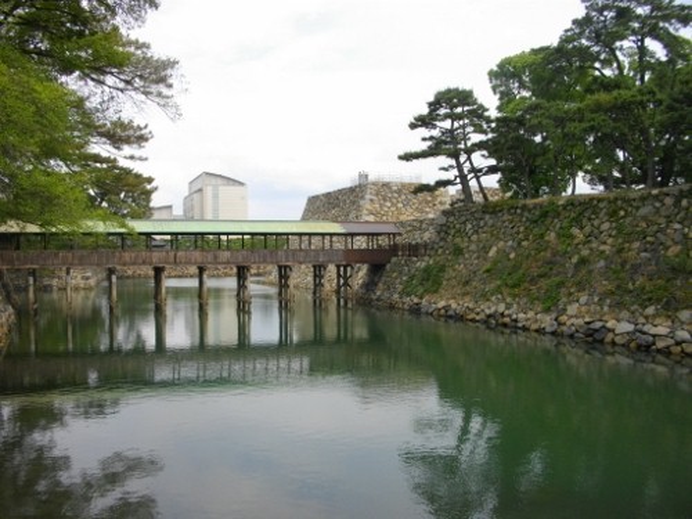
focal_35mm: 32
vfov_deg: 44.2
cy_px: 260
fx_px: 640
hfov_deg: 56.8
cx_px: 346
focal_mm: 5.7
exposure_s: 1/320
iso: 100
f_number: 5.5
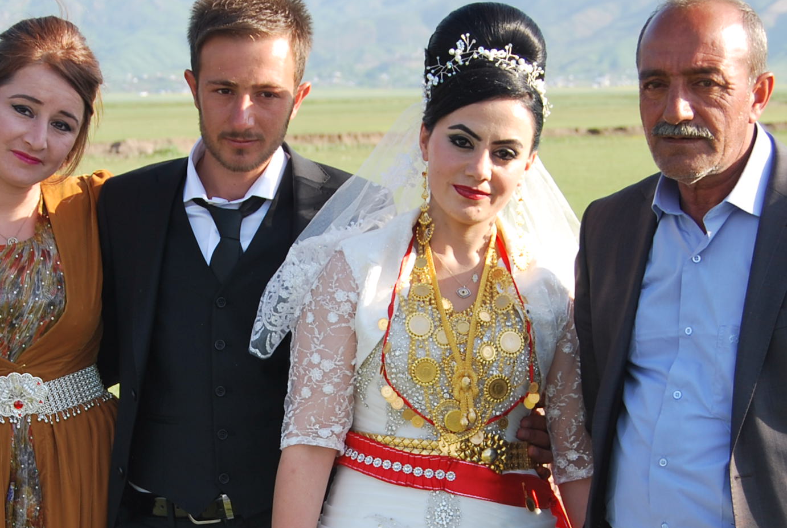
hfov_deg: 18.5
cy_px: 469
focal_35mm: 110
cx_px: 264
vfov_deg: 12.4
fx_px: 2410
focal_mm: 35
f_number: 5.6
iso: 100
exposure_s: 1/125
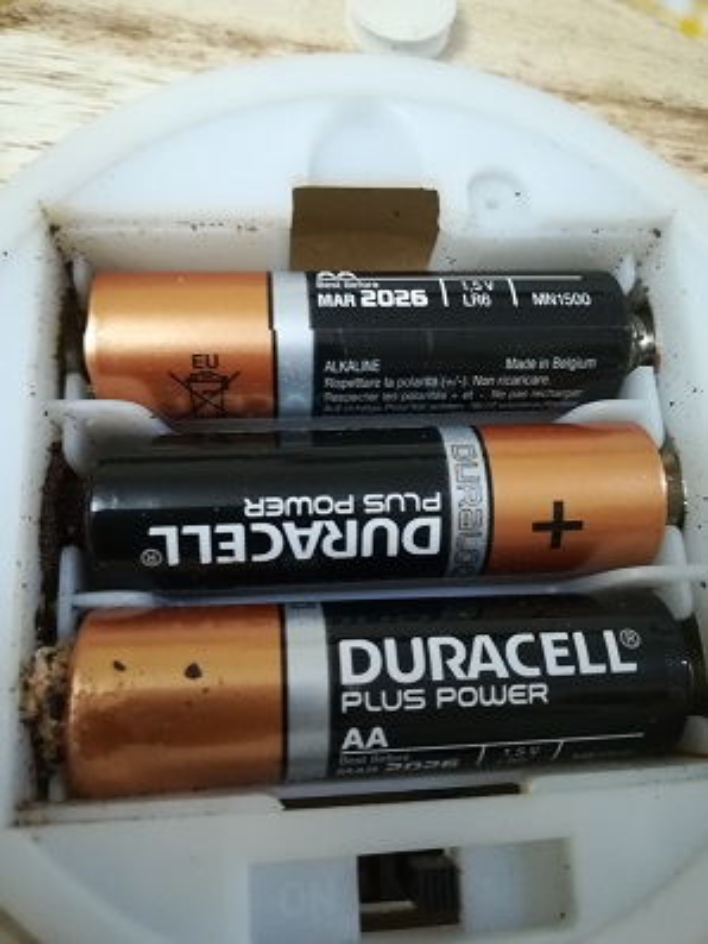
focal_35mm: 26
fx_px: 709
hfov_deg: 53.1
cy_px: 472
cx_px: 354
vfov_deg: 67.3
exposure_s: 1/20
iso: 640
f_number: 2.2
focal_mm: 3.83
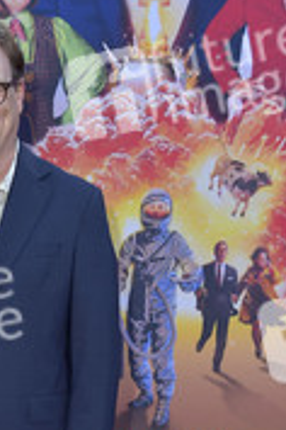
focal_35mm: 86
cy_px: 447
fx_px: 1025
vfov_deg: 22.6
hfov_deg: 15.5
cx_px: -30
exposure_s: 1/250
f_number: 6.3
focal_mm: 38
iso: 320
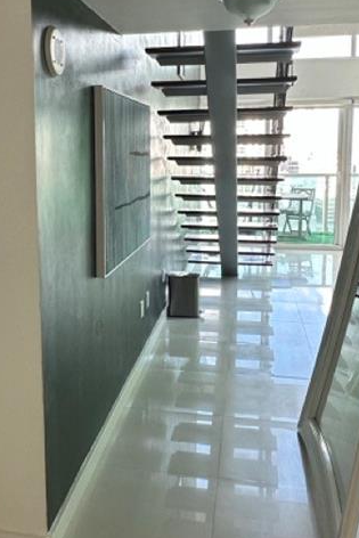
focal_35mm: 37
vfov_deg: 51.5
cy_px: 215
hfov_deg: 35.8
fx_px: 553
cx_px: 136
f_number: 2.2
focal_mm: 2.22
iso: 80
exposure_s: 1/99
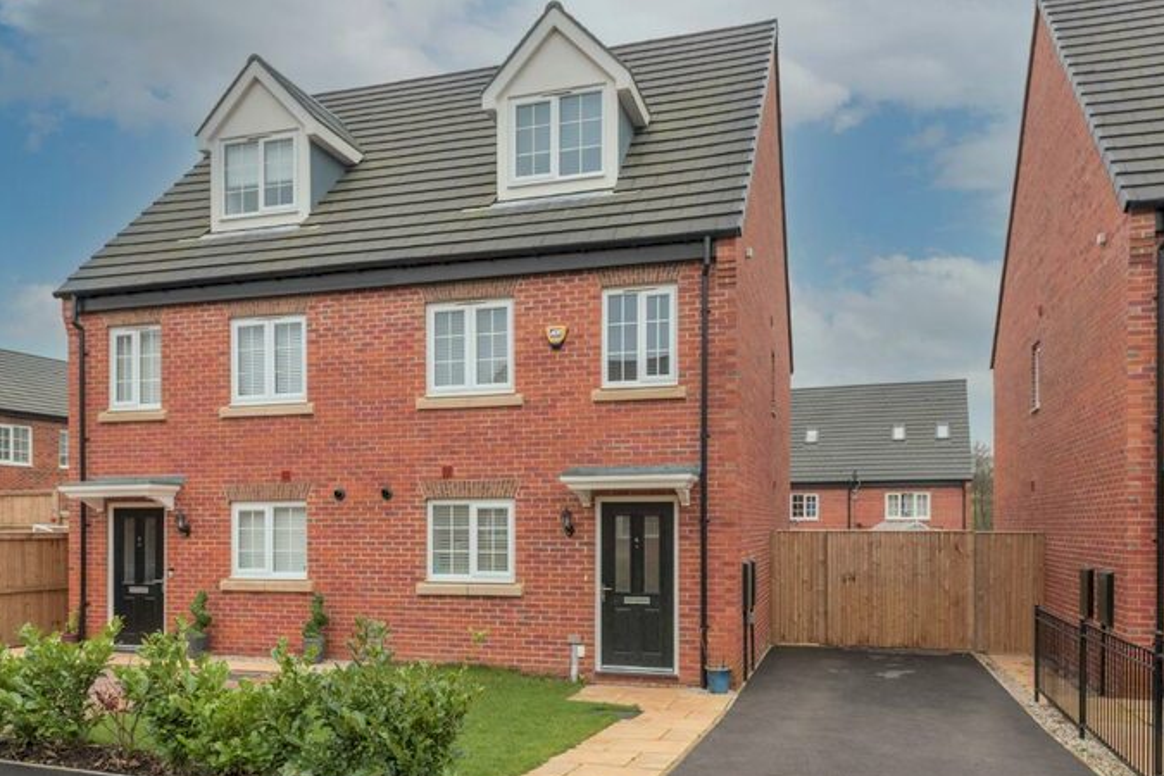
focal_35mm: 27
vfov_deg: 47.9
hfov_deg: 67.4
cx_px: 573
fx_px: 873
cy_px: 402
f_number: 5
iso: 320
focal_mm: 26
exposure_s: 1/160
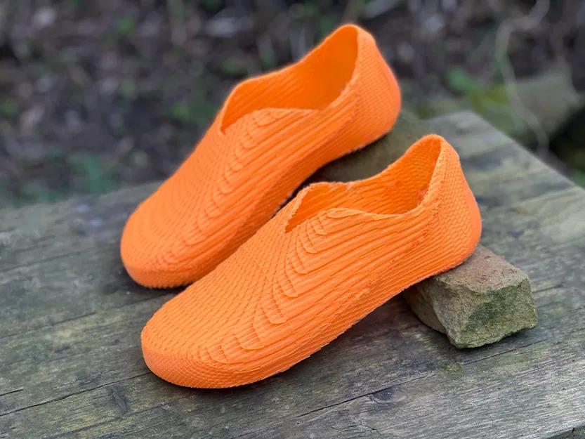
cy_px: 220
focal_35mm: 77
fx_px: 1301
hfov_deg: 25.3
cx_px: 292
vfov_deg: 19.1
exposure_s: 1/121
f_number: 2.8
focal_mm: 9
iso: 50
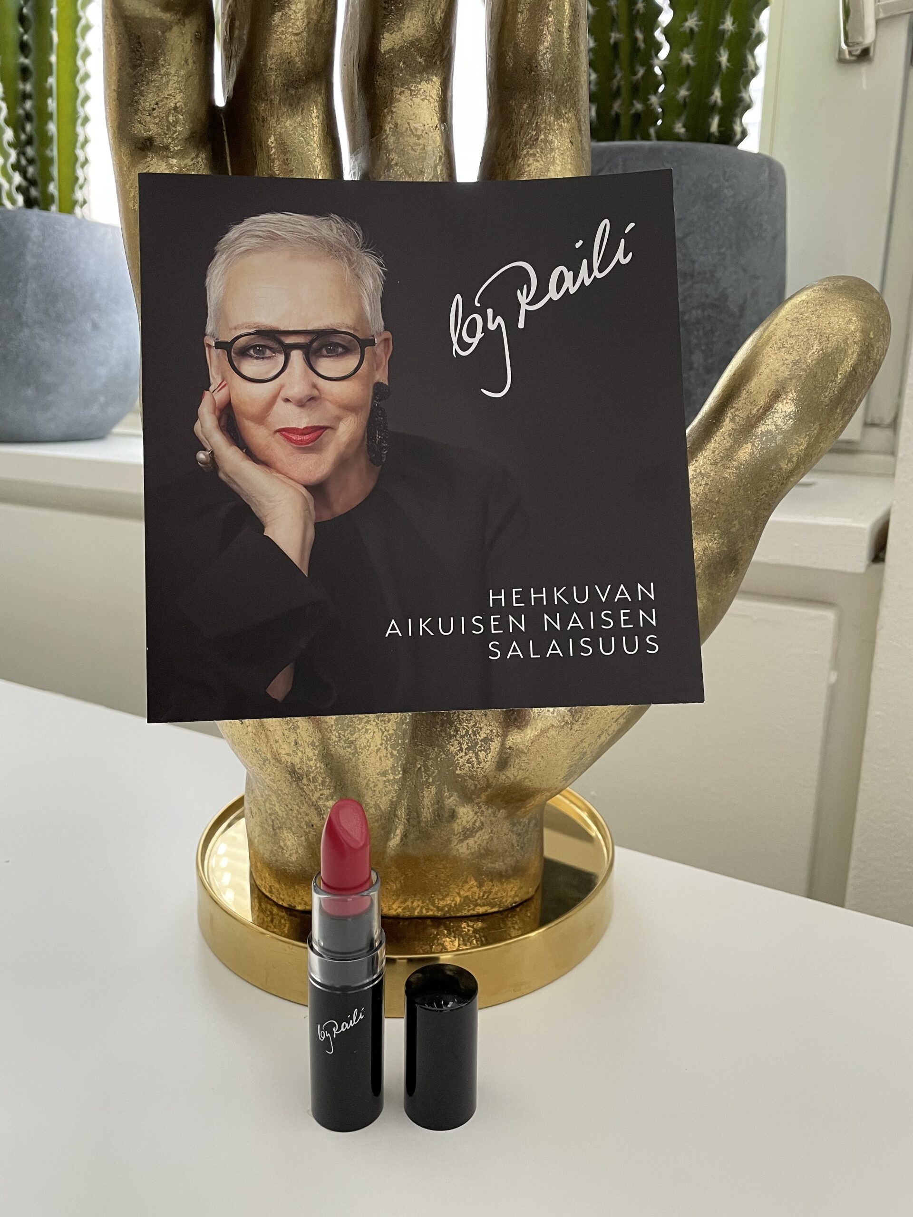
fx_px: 914
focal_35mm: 26
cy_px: 608
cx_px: 456
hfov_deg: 53.1
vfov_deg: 67.3
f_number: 1.6
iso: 200
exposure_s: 1/60
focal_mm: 4.2
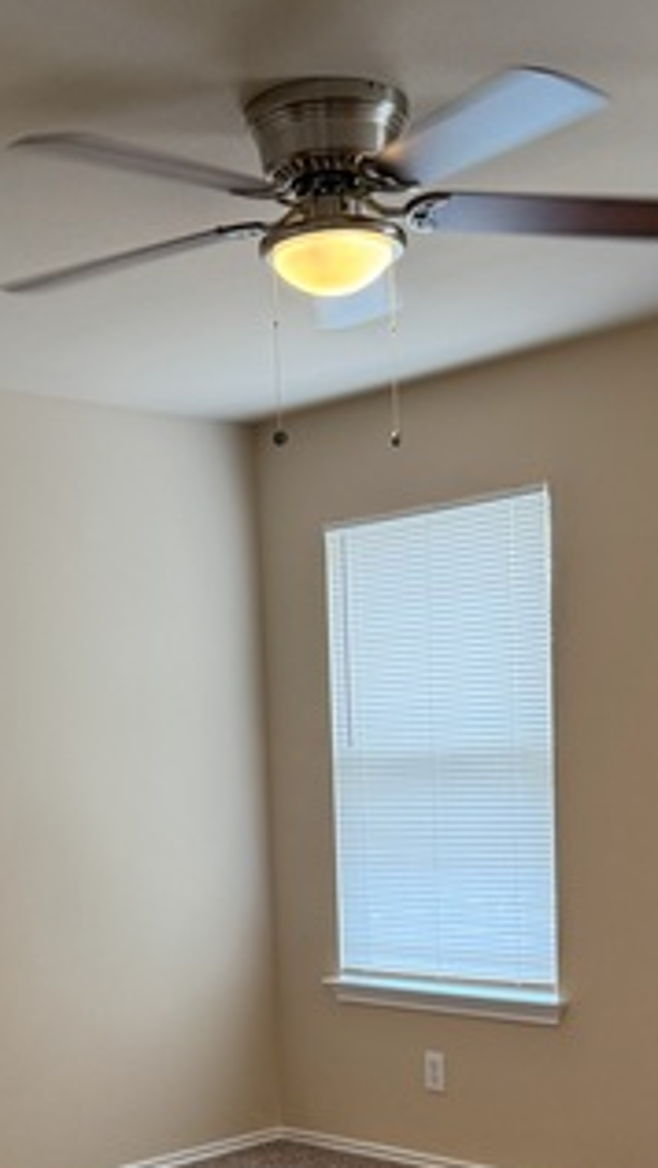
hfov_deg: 22.6
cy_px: 869
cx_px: 285
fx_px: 1642
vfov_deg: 38.2
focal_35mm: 53
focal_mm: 6.76
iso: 125
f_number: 1.78
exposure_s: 1/60
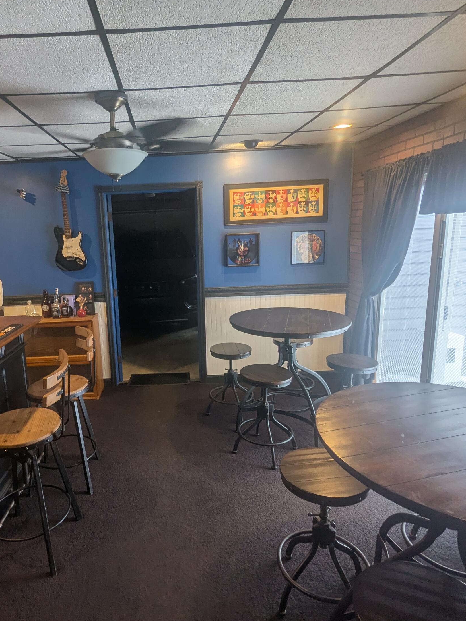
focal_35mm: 22
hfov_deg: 60.0
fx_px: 395
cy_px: 308
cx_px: 166
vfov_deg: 76.4
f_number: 2.2
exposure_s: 1/40
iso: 41
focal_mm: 2.35
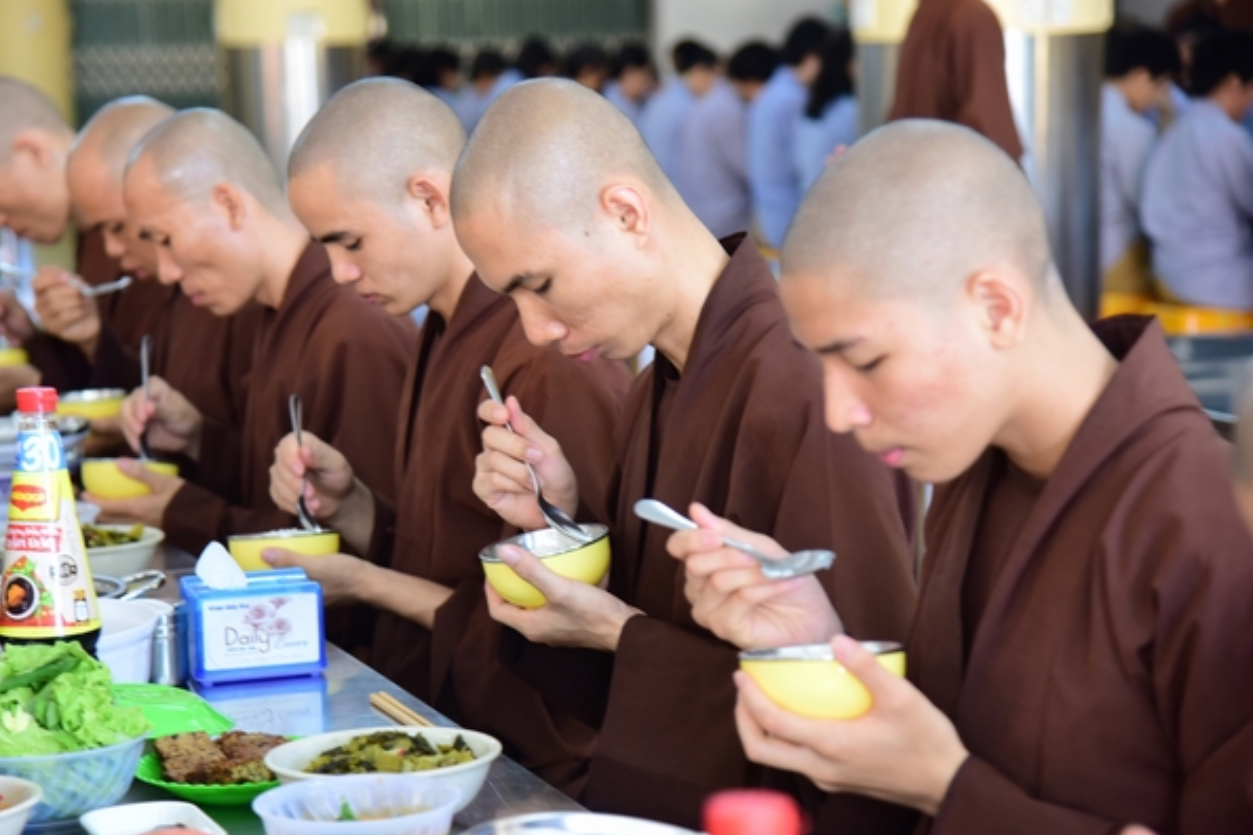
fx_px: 3619
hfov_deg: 19.6
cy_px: 418
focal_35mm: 104
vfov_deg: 13.2
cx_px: 576
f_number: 4.5
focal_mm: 95
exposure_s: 1/40
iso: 1250
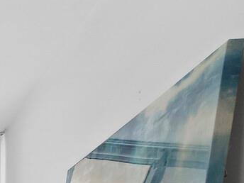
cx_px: -307
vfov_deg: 18.0
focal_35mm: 65
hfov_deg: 16.4
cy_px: 328
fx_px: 458
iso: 400
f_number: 11
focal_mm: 7
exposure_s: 1/13
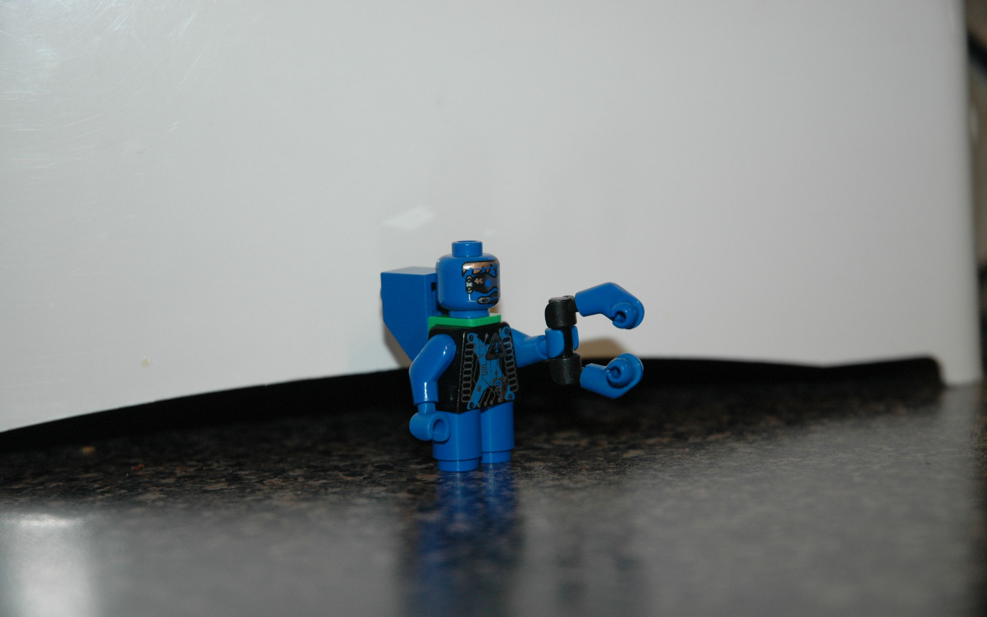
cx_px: 494
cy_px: 298
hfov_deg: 19.5
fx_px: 2878
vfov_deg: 12.2
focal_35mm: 107
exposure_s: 1/60
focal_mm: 70
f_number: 4.5
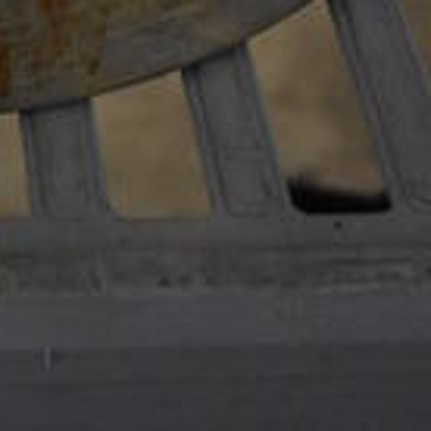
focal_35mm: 169
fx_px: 2381
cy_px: -826
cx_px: -265
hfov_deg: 9.9
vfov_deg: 8.7
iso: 2000
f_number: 3.5
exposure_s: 1/125
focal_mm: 20
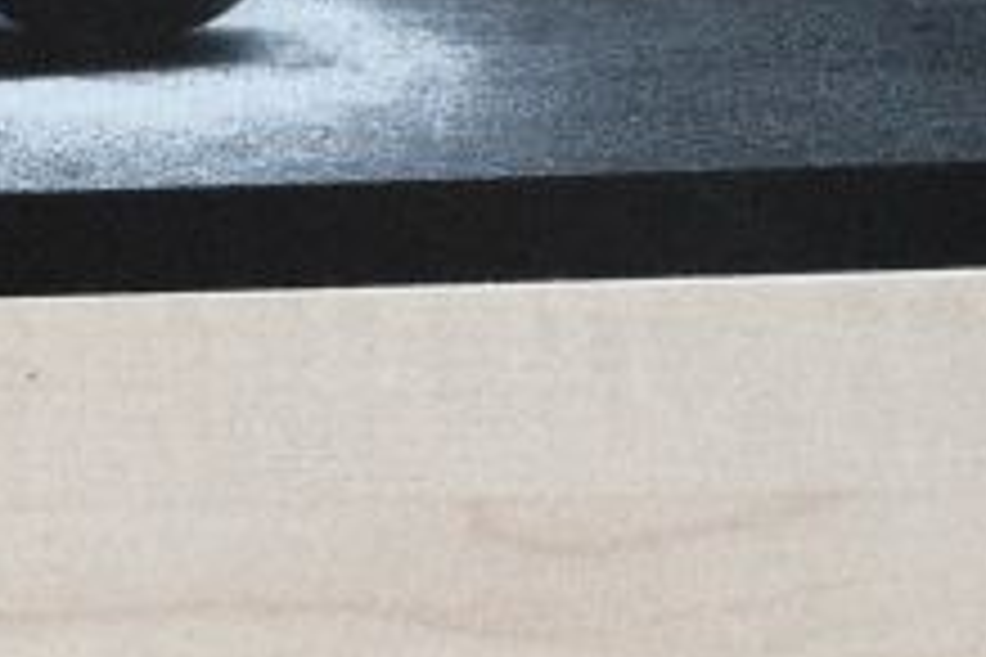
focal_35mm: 172
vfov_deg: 7.8
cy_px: -410
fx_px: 4711
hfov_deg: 11.6
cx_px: -344
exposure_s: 1/1500
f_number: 3.6
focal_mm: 25.4
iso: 6400
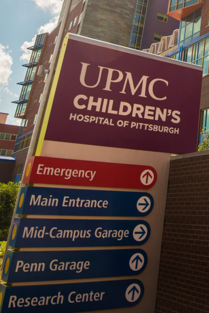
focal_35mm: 46
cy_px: -5
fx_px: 400
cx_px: 271
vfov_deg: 37.7
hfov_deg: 25.3
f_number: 9
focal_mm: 16
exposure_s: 1/320
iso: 100
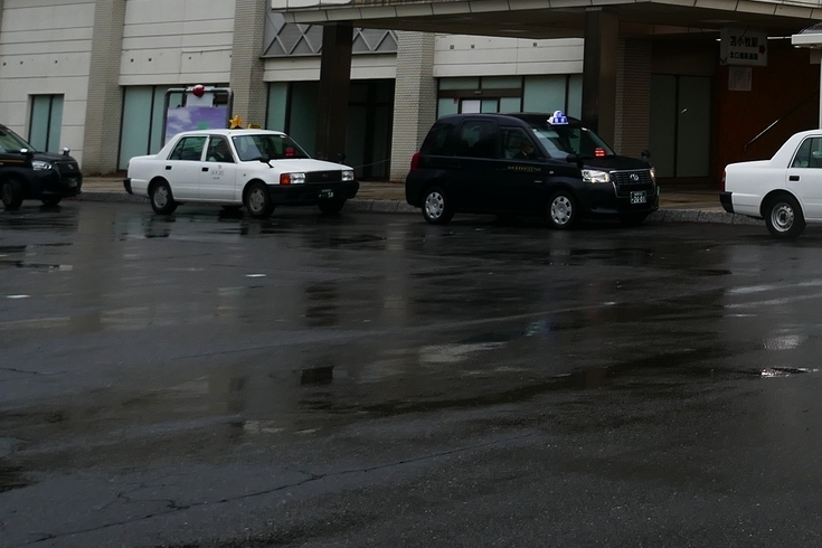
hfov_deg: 26.6
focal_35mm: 68
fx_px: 1553
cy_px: -125
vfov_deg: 18.8
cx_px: 967
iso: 125
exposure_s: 1/160
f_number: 2.8
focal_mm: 9.1
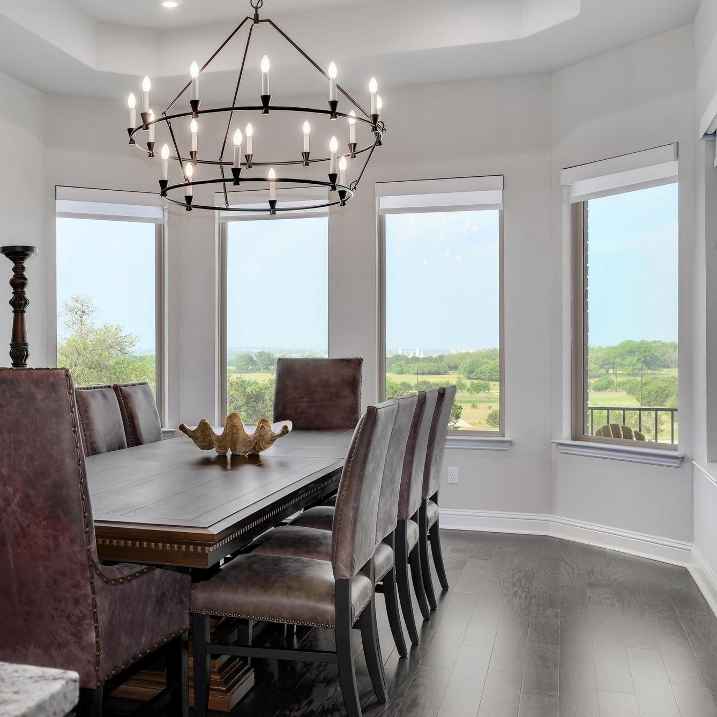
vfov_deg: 42.8
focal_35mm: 39
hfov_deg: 42.0
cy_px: 363
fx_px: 914
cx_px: 210
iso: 1000
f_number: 9
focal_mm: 30
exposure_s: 1/50
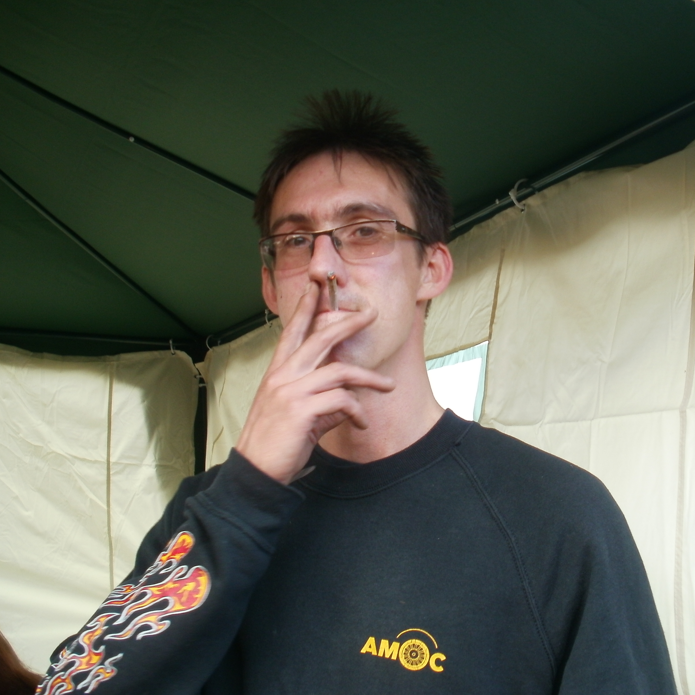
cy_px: 345
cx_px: 446
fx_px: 977
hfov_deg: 38.8
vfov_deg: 39.2
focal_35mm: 43
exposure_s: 1/40
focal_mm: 6.3
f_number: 3.5
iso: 100
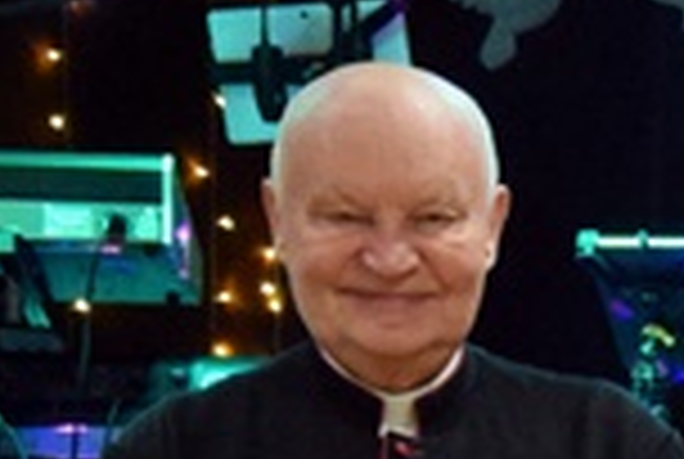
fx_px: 7082
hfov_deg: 5.4
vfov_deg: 3.7
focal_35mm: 372
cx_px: 1323
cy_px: 994
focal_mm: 42
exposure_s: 1/100
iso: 5000
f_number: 4.8
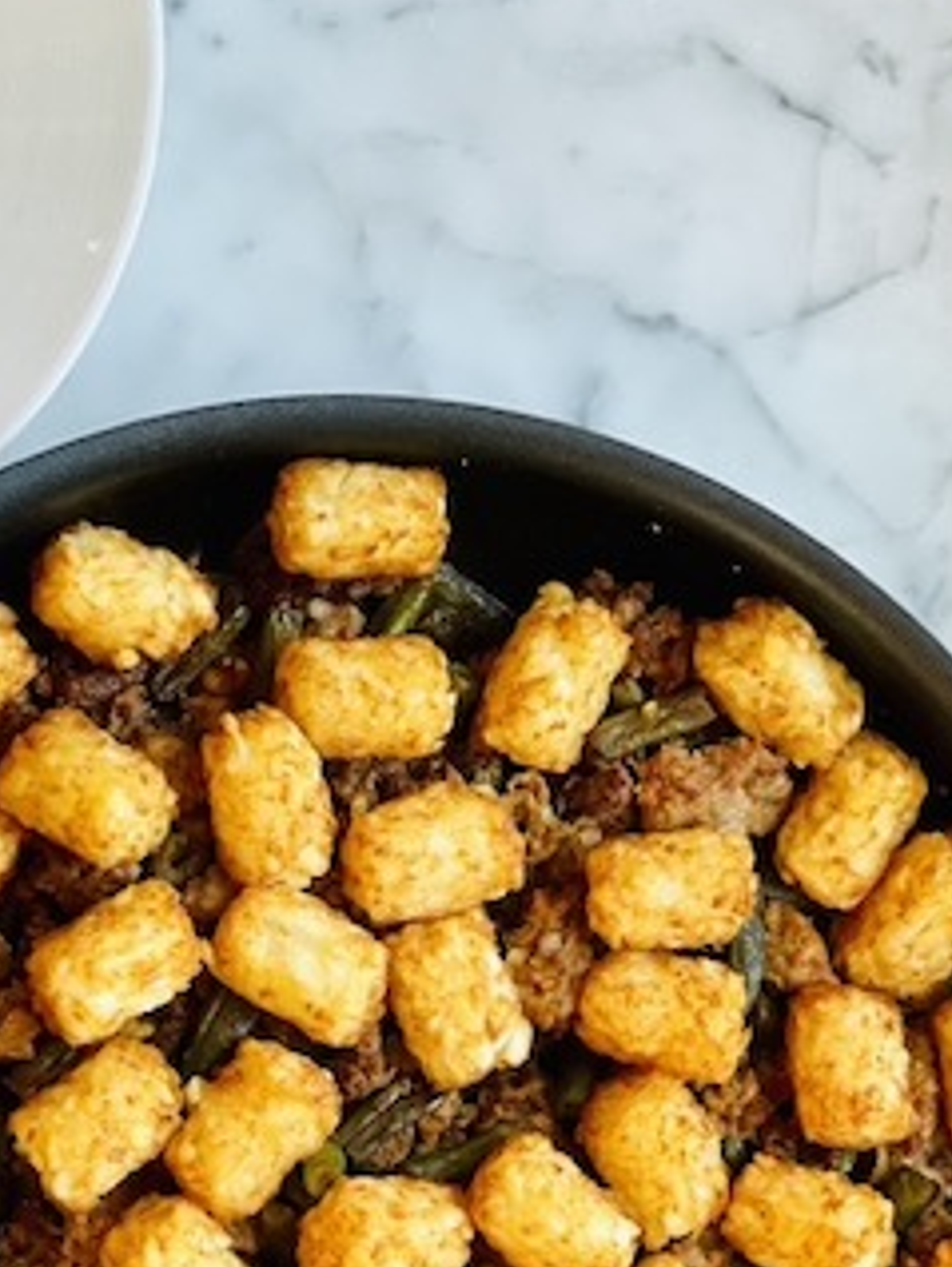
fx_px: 3992
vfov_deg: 17.8
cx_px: 219
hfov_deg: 13.5
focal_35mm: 109
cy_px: 1145
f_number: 2
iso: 125
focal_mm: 6
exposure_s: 1/40
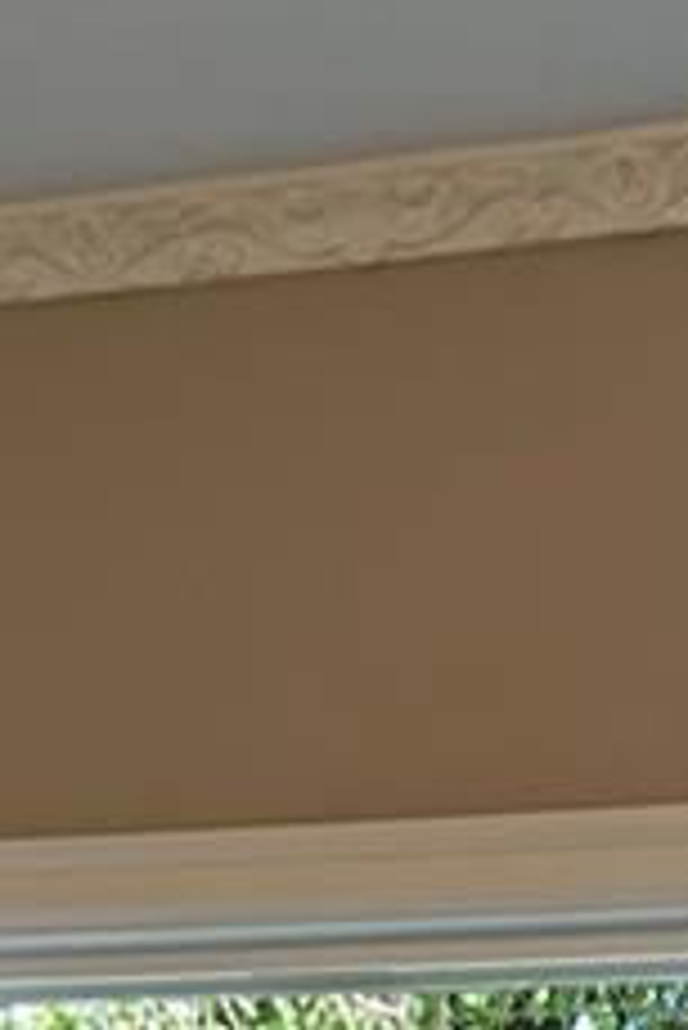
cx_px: 227
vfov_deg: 10.7
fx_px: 5066
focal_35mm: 177
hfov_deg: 7.8
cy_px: 1993
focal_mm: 5.7
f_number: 1.5
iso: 100
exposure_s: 1/120
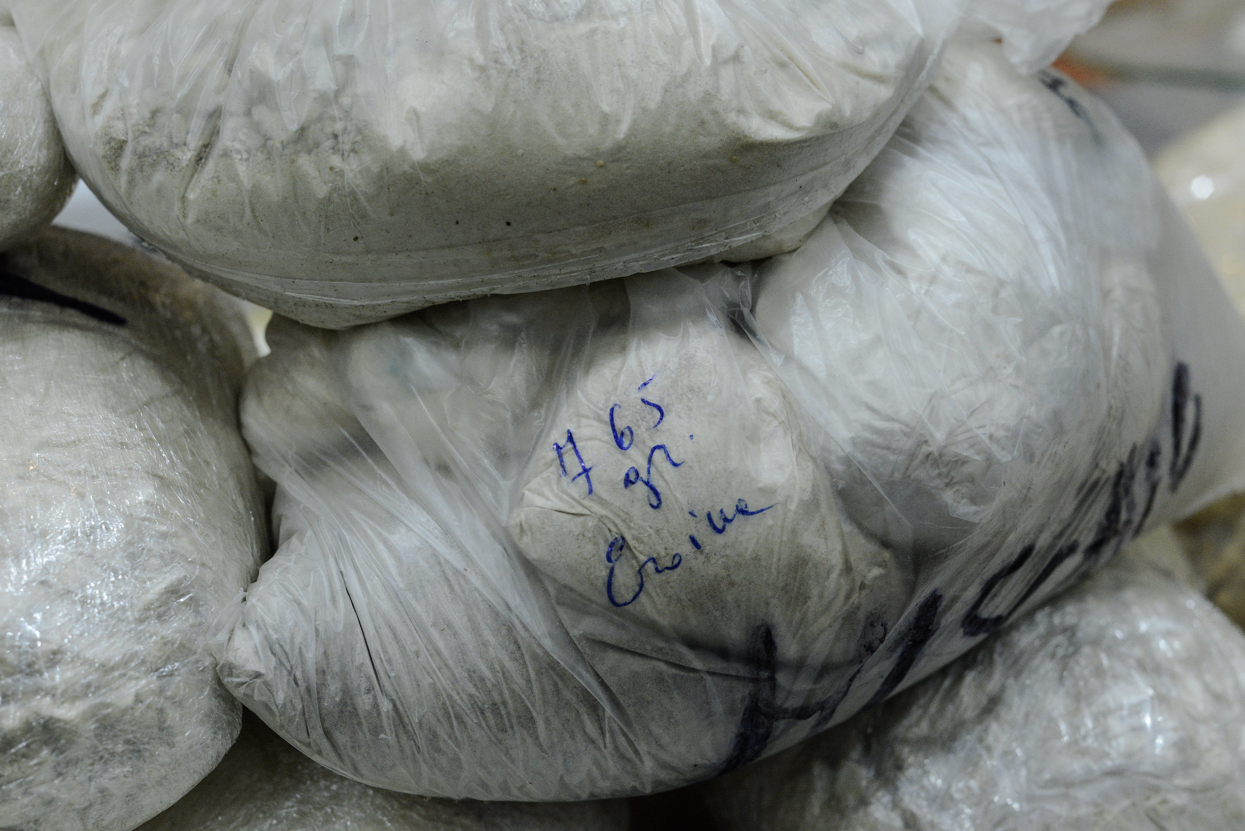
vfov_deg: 27.0
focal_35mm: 50
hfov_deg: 39.6
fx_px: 1730
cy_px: 416
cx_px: 622
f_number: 5.6
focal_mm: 50
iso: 2500
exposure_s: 1/100
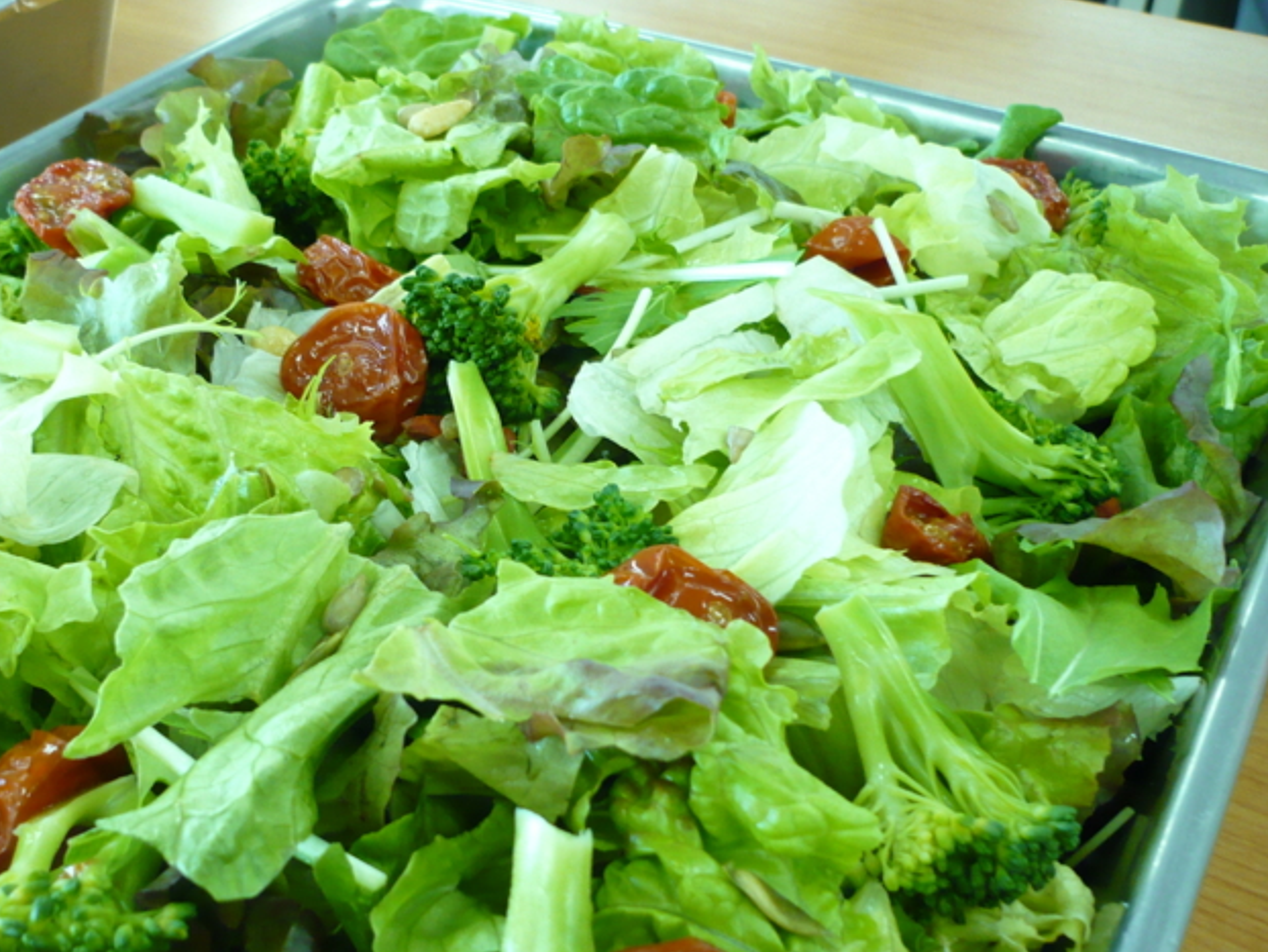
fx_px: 1649
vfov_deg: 32.1
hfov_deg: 41.8
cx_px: 475
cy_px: 583
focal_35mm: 45
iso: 200
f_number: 2.8
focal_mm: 5.8
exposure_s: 1/30
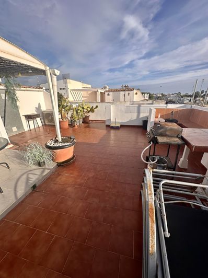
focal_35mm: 14
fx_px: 112
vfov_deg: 102.1
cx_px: 104
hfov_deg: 85.6
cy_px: 139
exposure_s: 1/2053
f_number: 2.2
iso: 50
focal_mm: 2.22
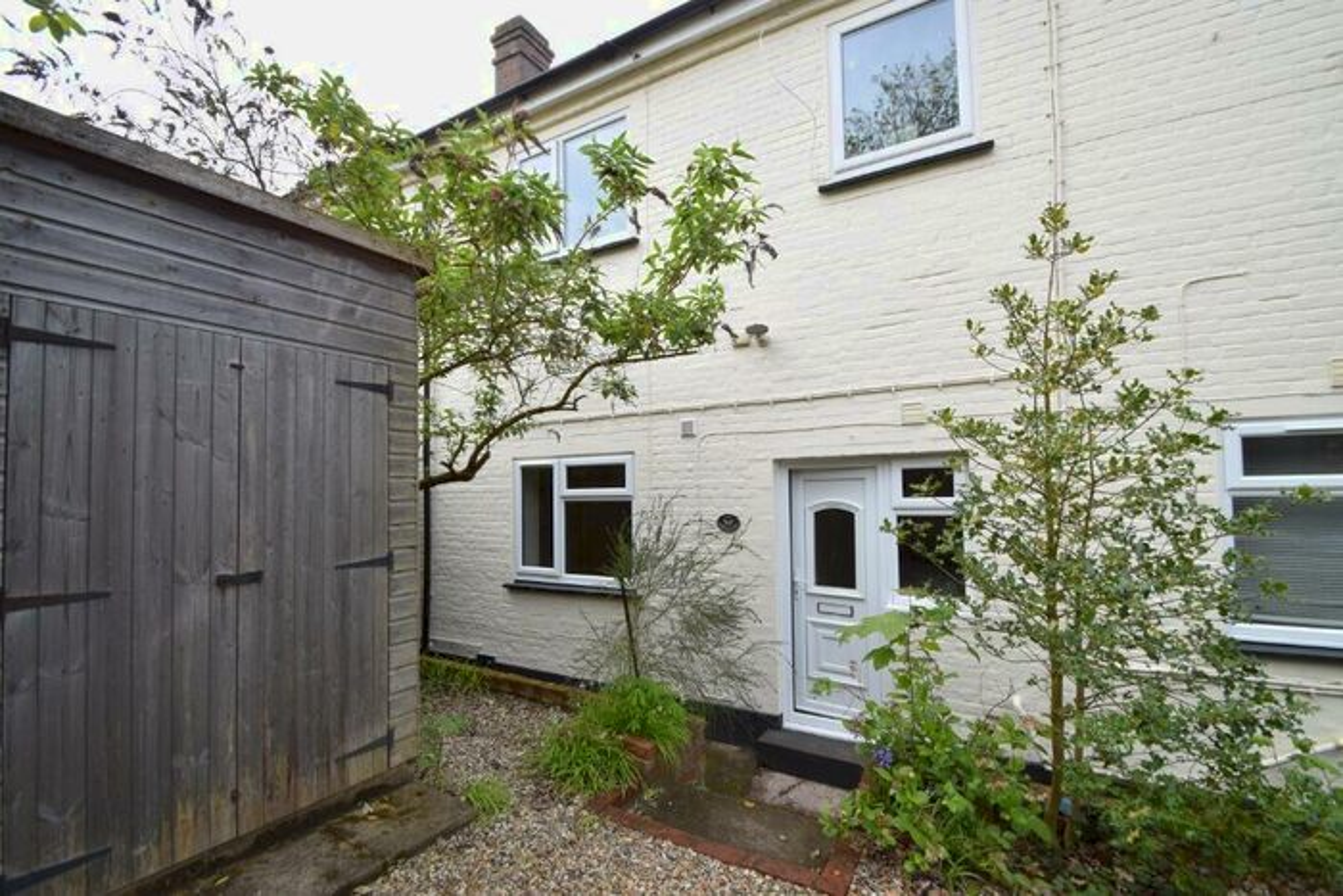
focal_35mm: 15
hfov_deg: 100.4
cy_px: 448
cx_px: 672
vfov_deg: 77.4
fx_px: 560
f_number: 8
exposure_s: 1/250
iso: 360
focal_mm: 10
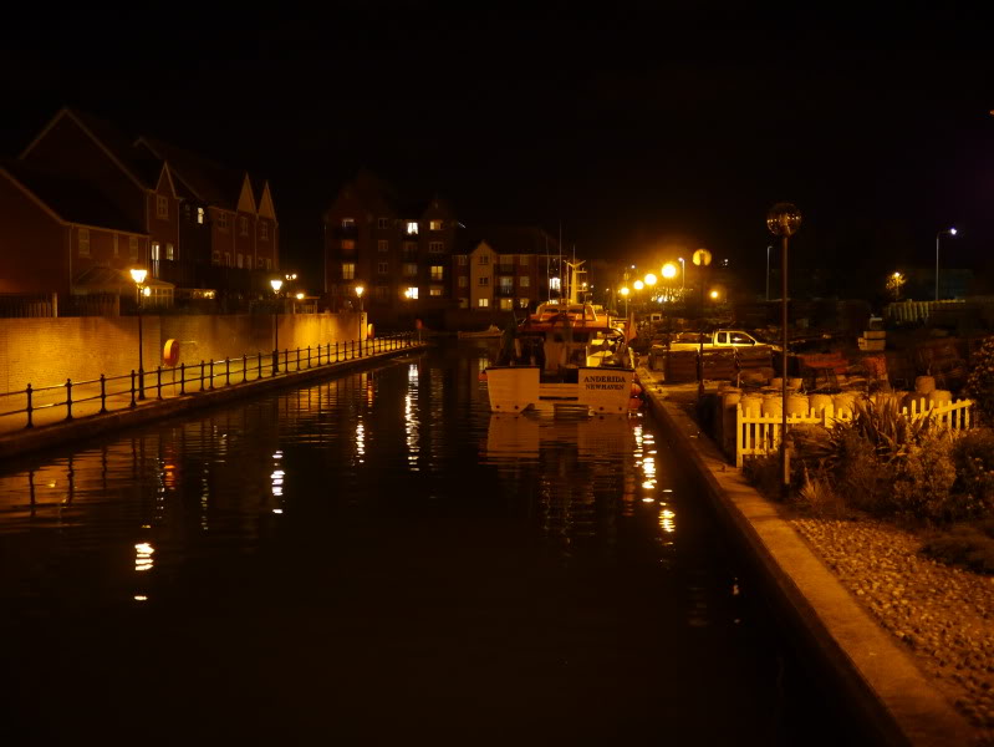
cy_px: 374
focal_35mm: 40
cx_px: 497
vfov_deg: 36.0
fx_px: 1149
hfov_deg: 46.8
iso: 800
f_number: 1.8
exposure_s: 1/8
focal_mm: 20
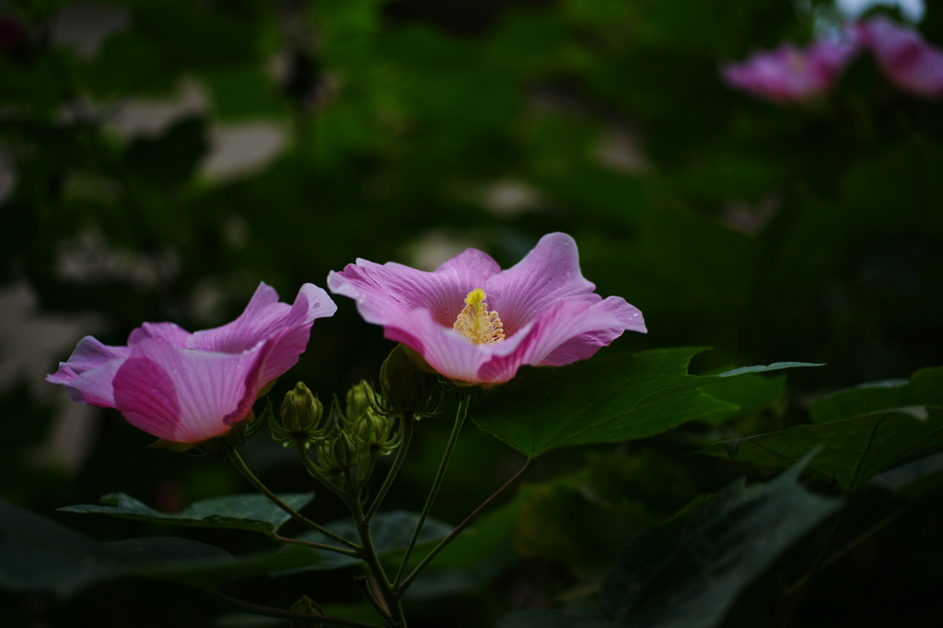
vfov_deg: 27.0
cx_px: 472
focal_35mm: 50
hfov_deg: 39.6
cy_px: 314
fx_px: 1309
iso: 200
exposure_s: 1/800
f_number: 2.8
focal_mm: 50
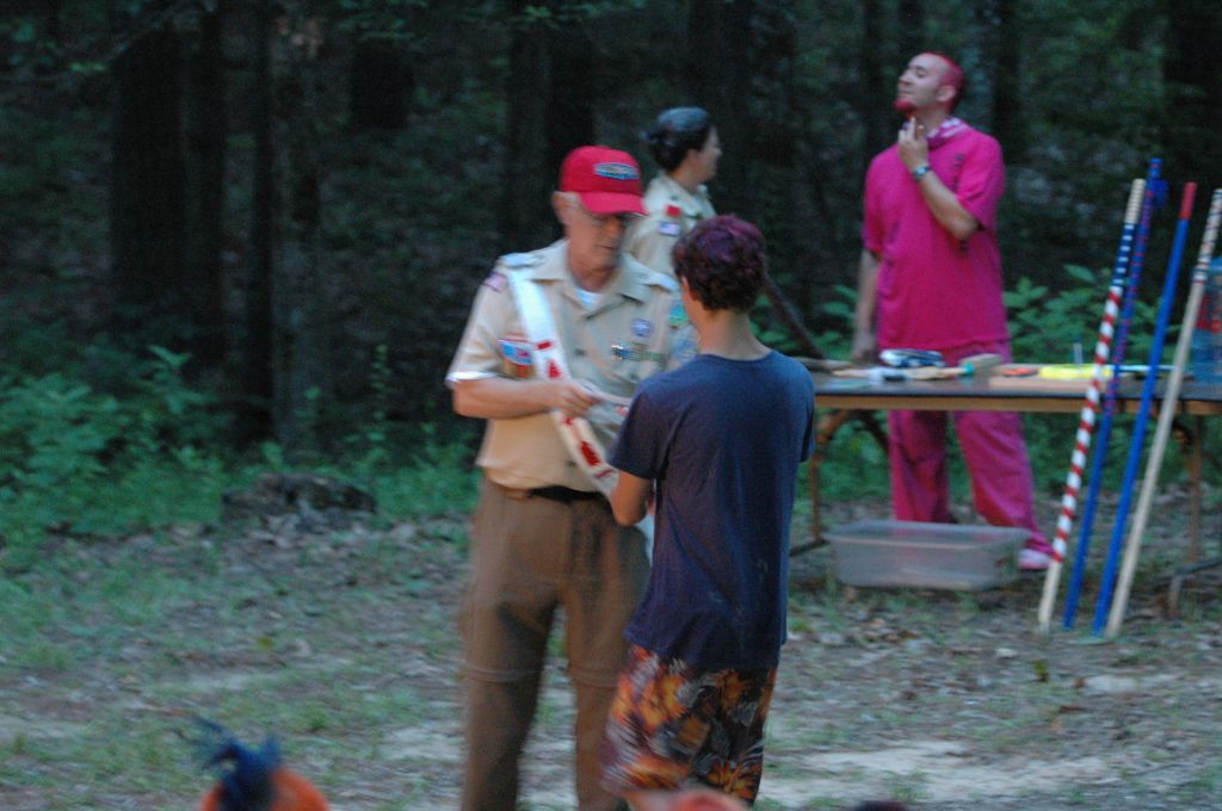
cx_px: 611
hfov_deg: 14.0
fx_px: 4983
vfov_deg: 9.3
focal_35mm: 147
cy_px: 406
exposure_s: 1/15
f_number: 2.8
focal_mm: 98
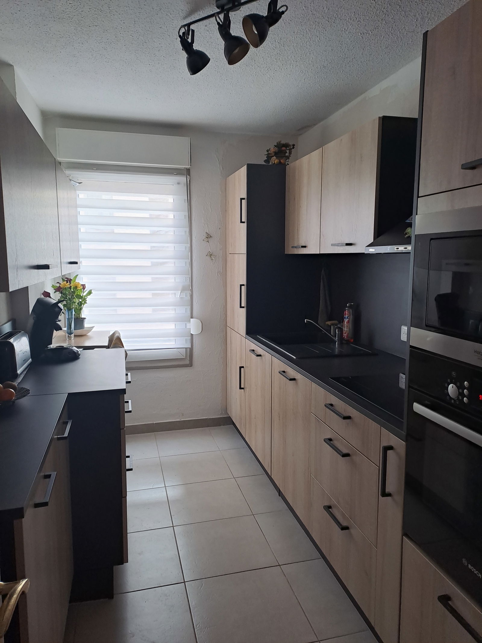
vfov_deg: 69.4
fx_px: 464
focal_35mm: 25
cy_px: 322
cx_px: 241
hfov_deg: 54.9
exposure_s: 1/50
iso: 64
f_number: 1.8
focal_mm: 4.65
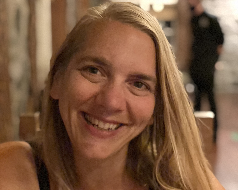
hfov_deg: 27.9
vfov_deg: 22.5
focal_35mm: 68
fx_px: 479
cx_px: 119
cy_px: 111
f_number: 2
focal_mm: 6
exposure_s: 1/15
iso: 2000
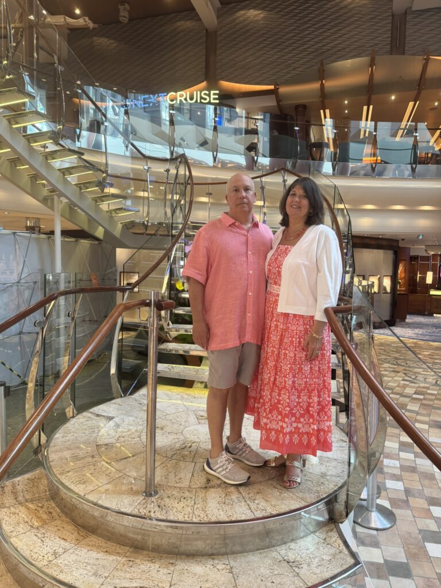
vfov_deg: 71.6
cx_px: 220
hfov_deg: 56.8
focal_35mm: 24
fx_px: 408
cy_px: 294
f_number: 1.78
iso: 200
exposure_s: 1/60
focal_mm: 6.76
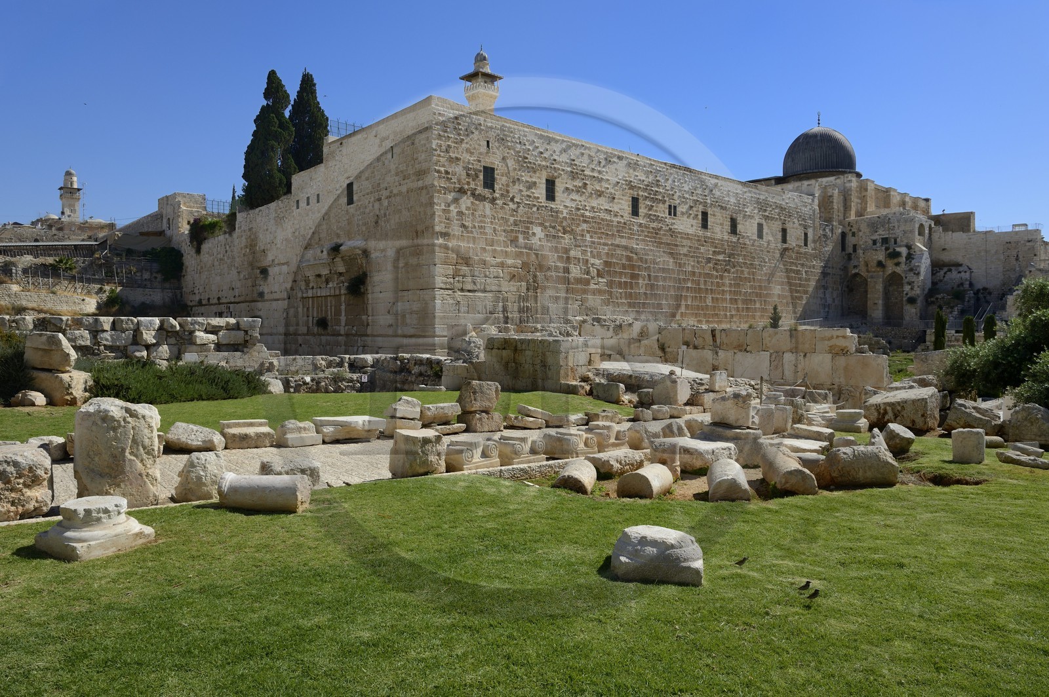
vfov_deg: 53.1
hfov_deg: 73.8
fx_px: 699
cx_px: 524
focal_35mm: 24
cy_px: 348
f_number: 11
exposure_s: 1/320
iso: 200
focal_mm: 24
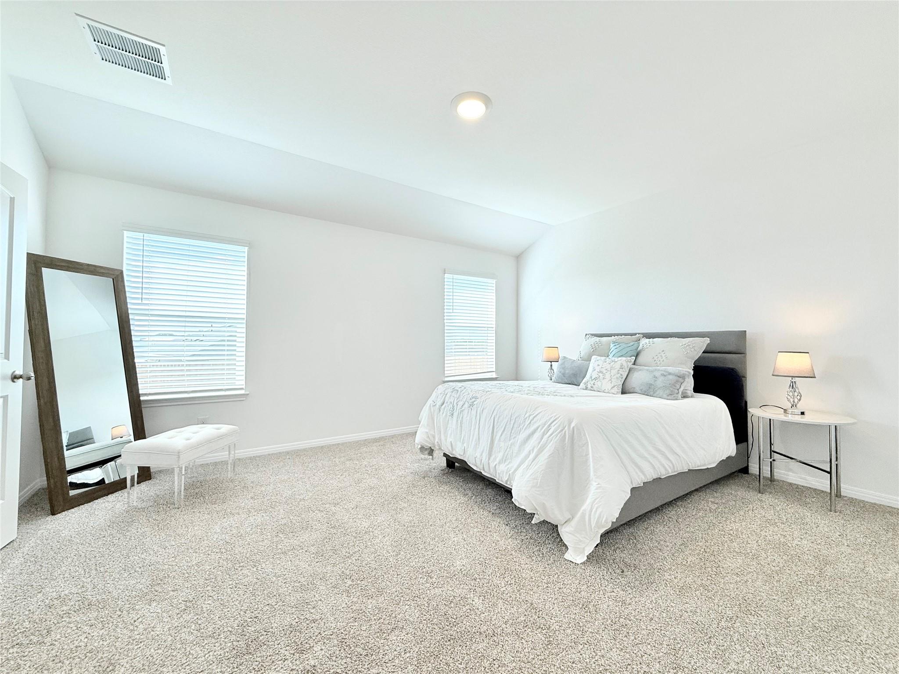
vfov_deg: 85.7
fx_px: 364
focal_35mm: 14
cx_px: 450
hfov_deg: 102.1
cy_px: 337
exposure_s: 1/120
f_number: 2.2
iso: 64
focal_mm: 2.22
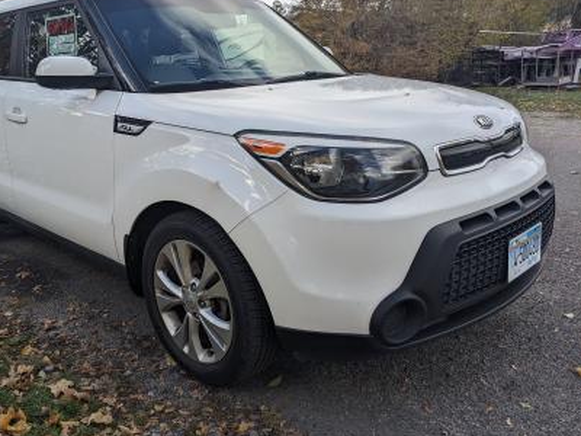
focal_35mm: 34
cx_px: 224
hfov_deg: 53.5
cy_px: 182
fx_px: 571
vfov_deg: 41.7
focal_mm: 4.38
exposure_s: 1/2128
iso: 63
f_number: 1.73
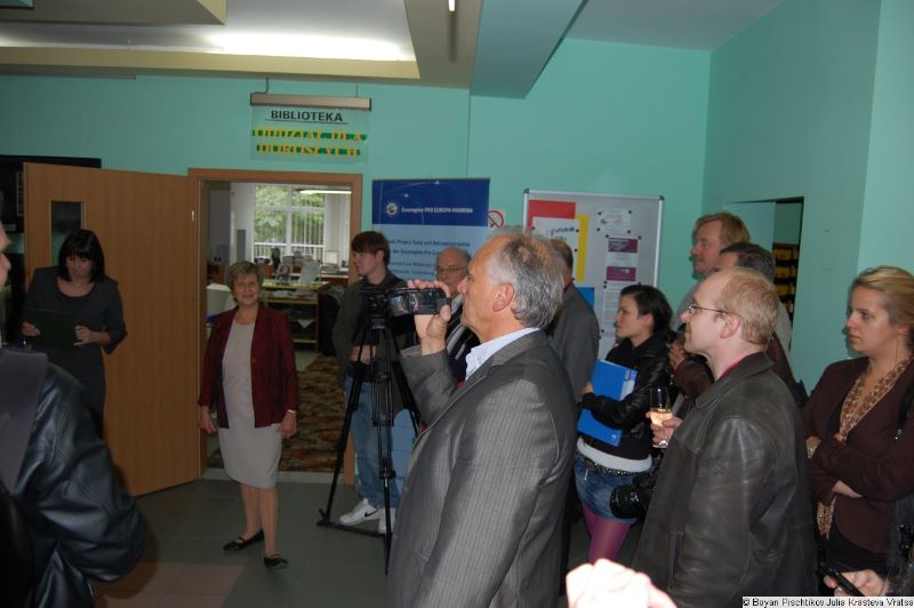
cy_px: 304
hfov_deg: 67.4
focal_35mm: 27
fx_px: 685
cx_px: 457
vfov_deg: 47.9
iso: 400
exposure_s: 1/60
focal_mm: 18
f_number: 3.5
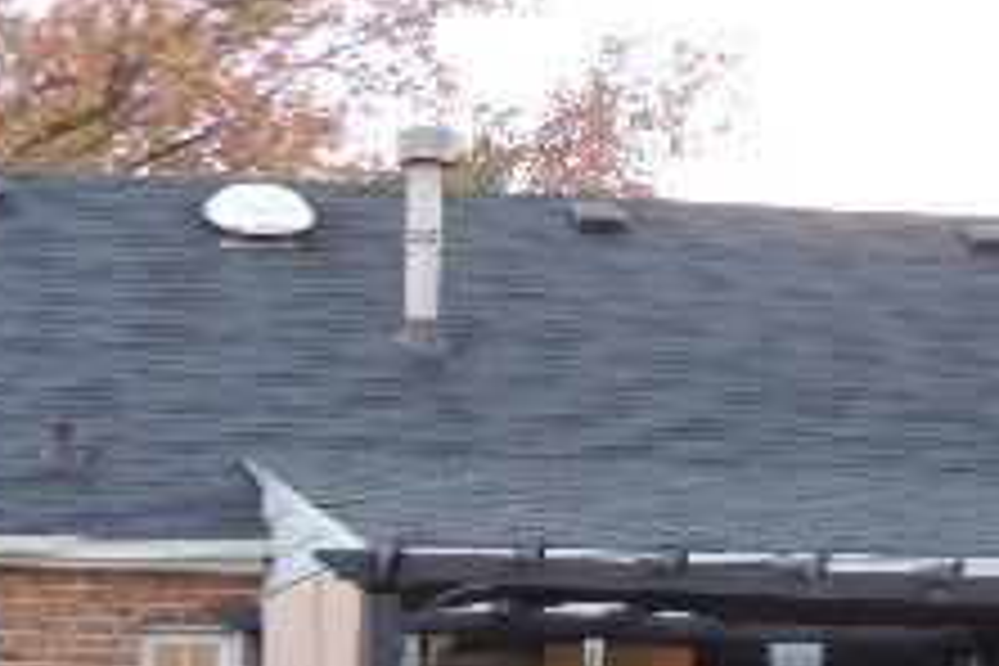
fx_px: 3912
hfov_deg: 14.6
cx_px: 508
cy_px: 558
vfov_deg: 9.7
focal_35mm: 141
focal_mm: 8.3
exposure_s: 1/50
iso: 400
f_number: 3.5
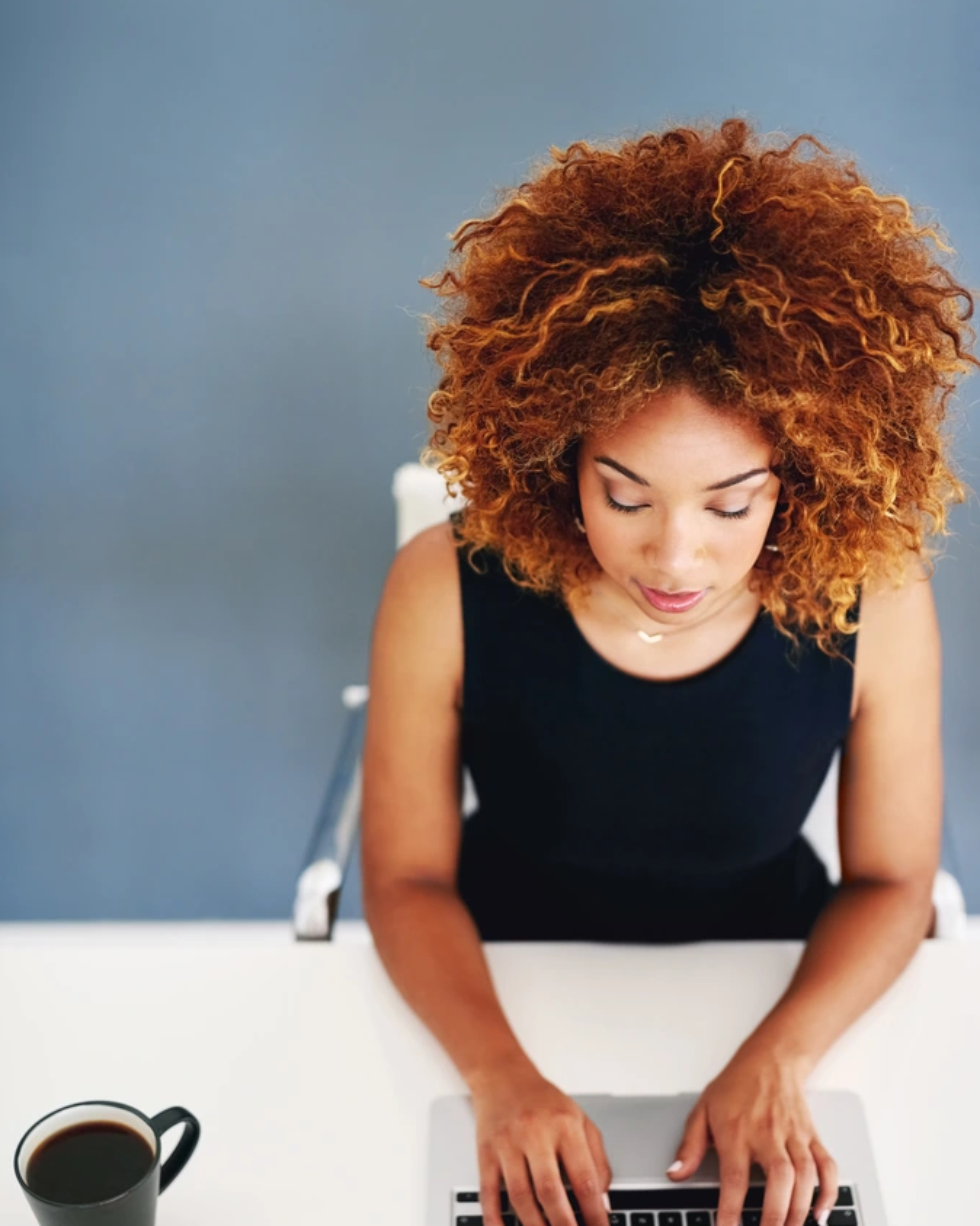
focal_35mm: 57
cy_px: 689
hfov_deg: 26.7
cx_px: 494
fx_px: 2067
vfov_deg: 33.0
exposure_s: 1/400
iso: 200
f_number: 1.8
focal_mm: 50
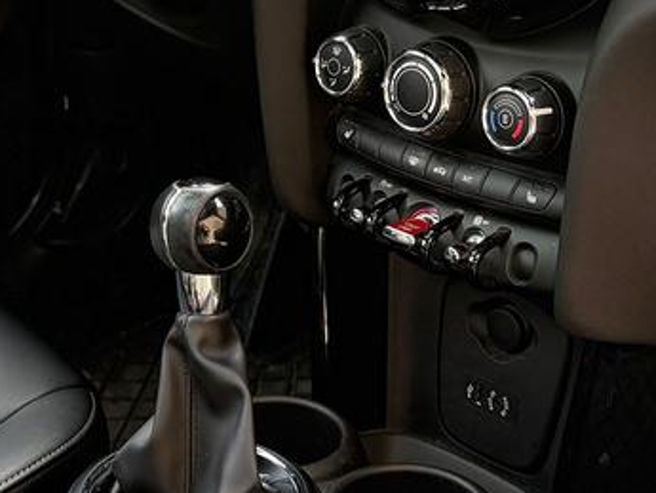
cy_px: -4
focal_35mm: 89
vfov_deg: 16.3
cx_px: 205
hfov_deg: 21.9
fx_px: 1687
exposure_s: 1/243
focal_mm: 6.76
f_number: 1.78
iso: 200
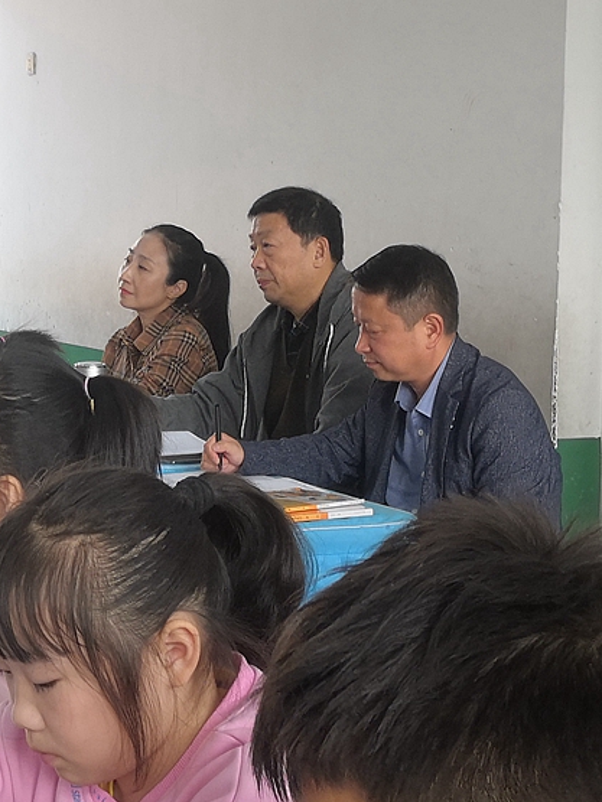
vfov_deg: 23.8
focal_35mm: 82
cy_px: 410
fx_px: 1901
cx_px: 33
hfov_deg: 17.7
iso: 100
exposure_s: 1/50
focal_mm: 3.81
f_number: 2.2
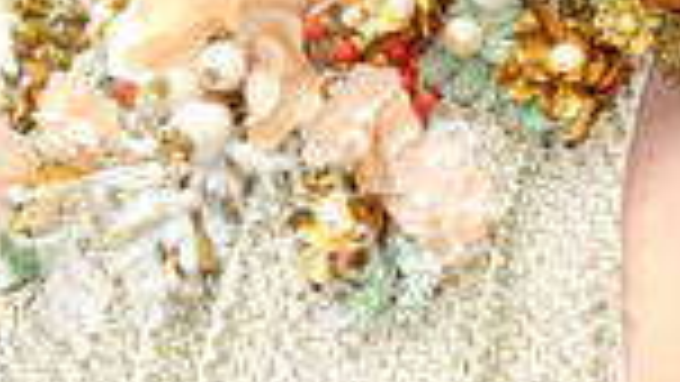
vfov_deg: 2.2
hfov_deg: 4.0
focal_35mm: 542
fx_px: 9774
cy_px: -445
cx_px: 394
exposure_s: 1/200
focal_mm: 130
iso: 320
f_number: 4
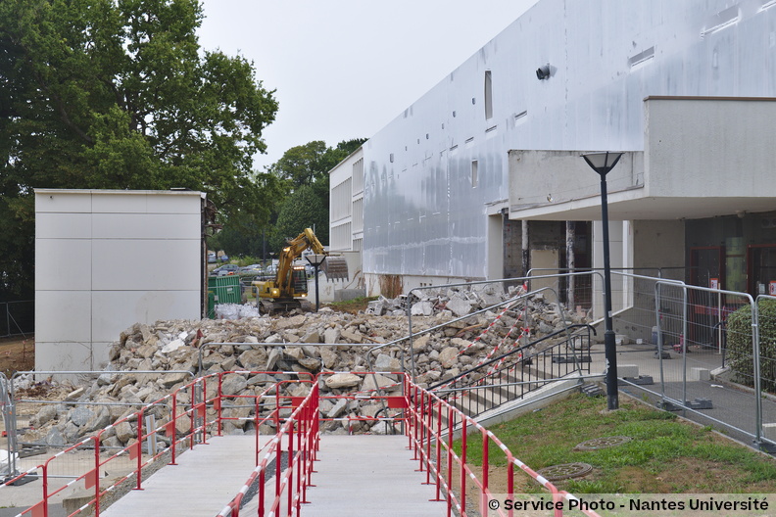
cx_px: 388
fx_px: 1207
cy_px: 258
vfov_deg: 24.2
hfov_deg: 35.6
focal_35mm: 56
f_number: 6.4
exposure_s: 1/50
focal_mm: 37.4
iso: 200
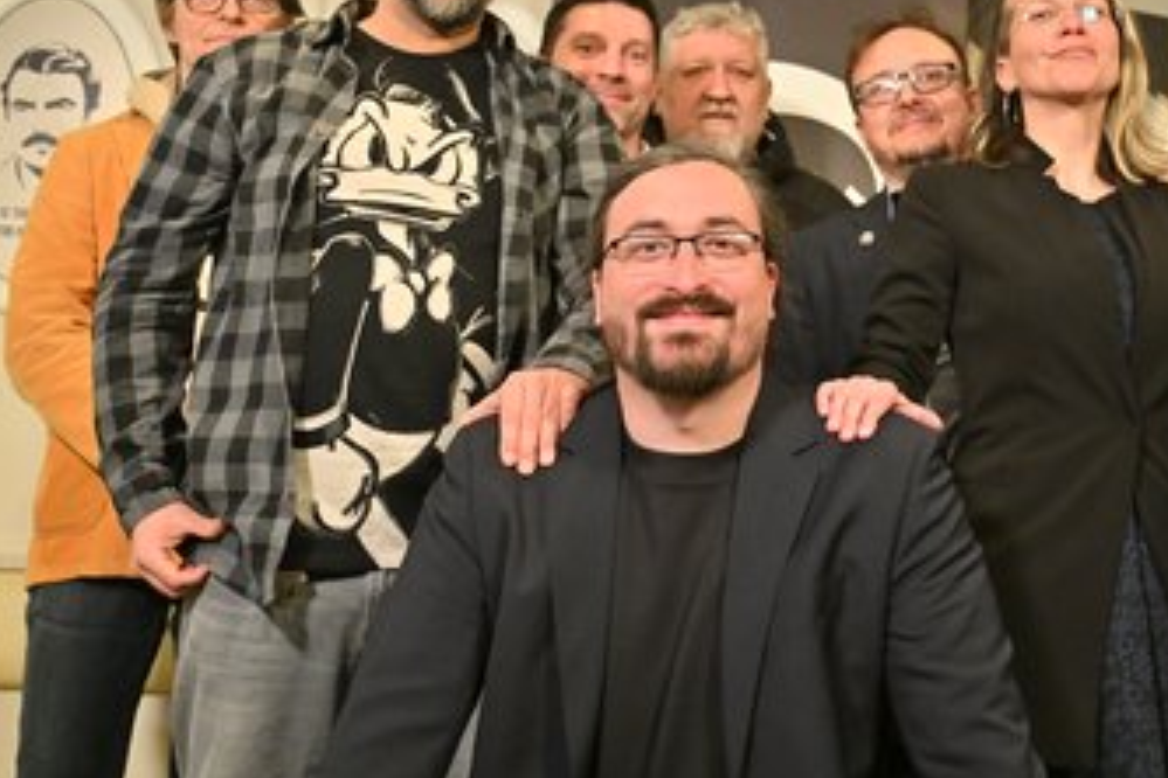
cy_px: 310
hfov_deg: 36.6
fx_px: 1752
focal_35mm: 54
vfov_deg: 25.0
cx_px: 737
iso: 4000
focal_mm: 36
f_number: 4
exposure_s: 1/400
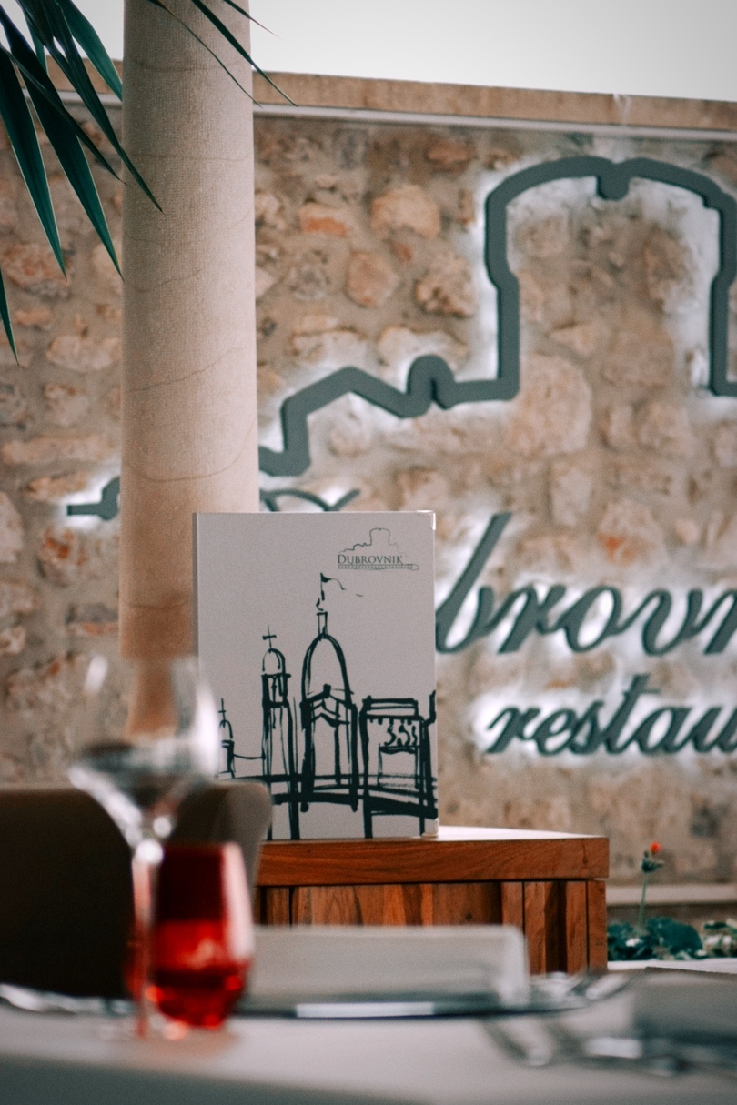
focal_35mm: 158
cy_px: 552
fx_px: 4836
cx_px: 368
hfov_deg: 8.7
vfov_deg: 13.0
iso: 800
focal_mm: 105
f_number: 4
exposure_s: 1/125
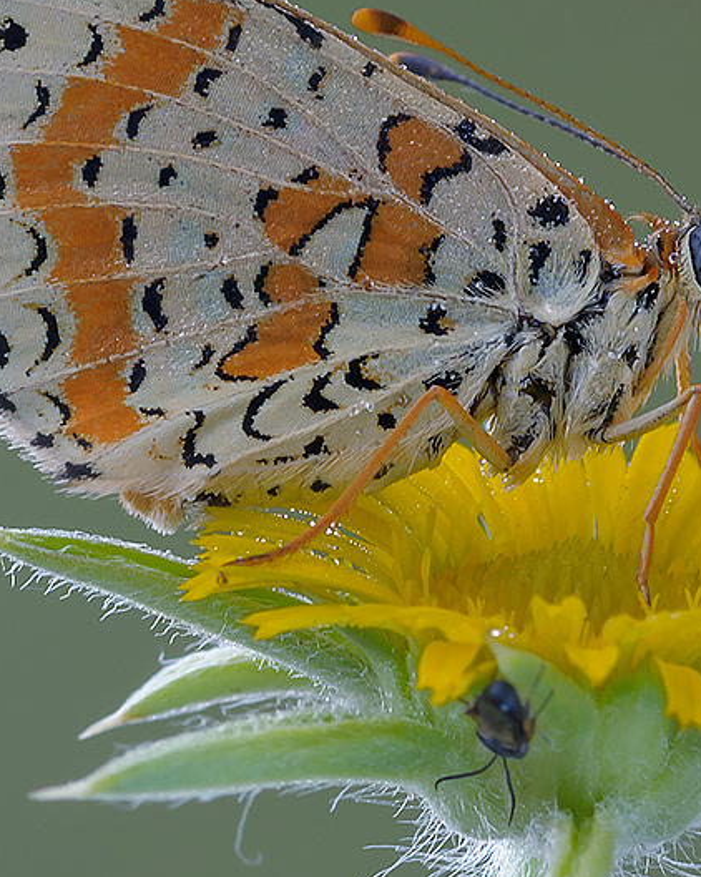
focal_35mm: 1146
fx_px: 29737
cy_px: 321
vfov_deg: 1.7
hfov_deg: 1.4
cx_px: 472
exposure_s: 1/8
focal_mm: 420
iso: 200
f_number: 14
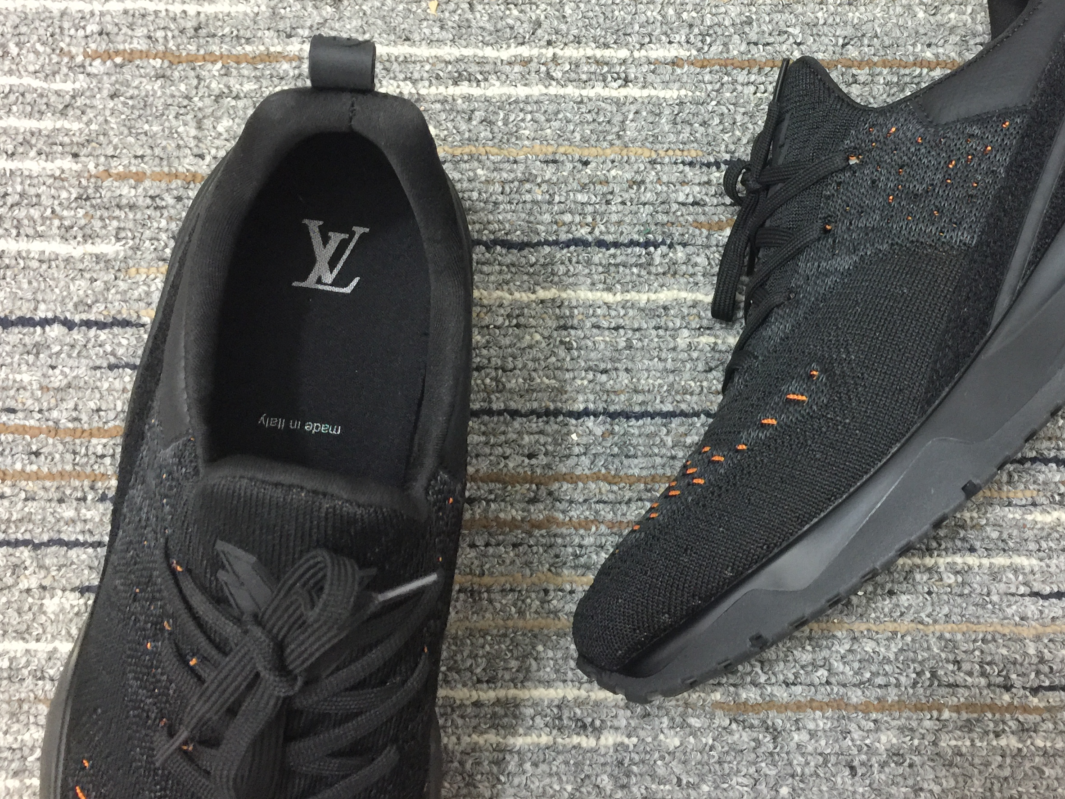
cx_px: 692
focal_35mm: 40
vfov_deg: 35.6
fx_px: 1231
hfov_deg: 46.2
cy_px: 257
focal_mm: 4.15
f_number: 2.2
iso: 100
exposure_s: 1/10
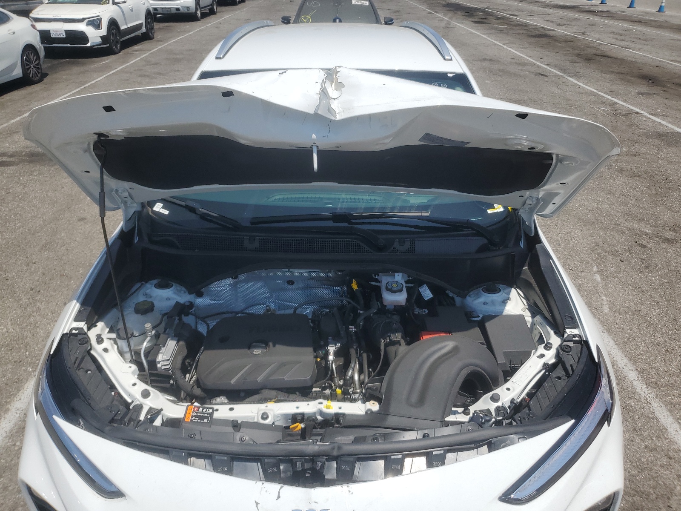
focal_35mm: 26
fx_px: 511
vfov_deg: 53.1
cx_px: 340
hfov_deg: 67.3
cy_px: 256
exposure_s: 1/5000
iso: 50
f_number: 1.5
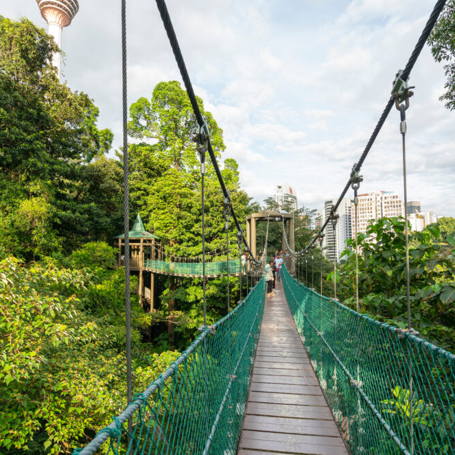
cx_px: 218
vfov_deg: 72.1
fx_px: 312
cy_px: 228
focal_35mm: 21
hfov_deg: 72.1
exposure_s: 1/125
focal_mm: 16
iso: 200
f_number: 7.1
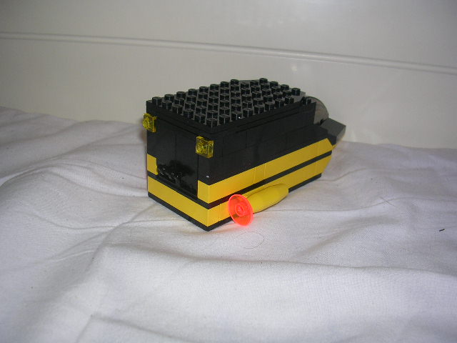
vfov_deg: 37.7
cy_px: 172
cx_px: 228
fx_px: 502
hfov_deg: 49.0
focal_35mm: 38
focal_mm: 5.8
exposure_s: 1/60.1
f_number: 2.8
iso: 50
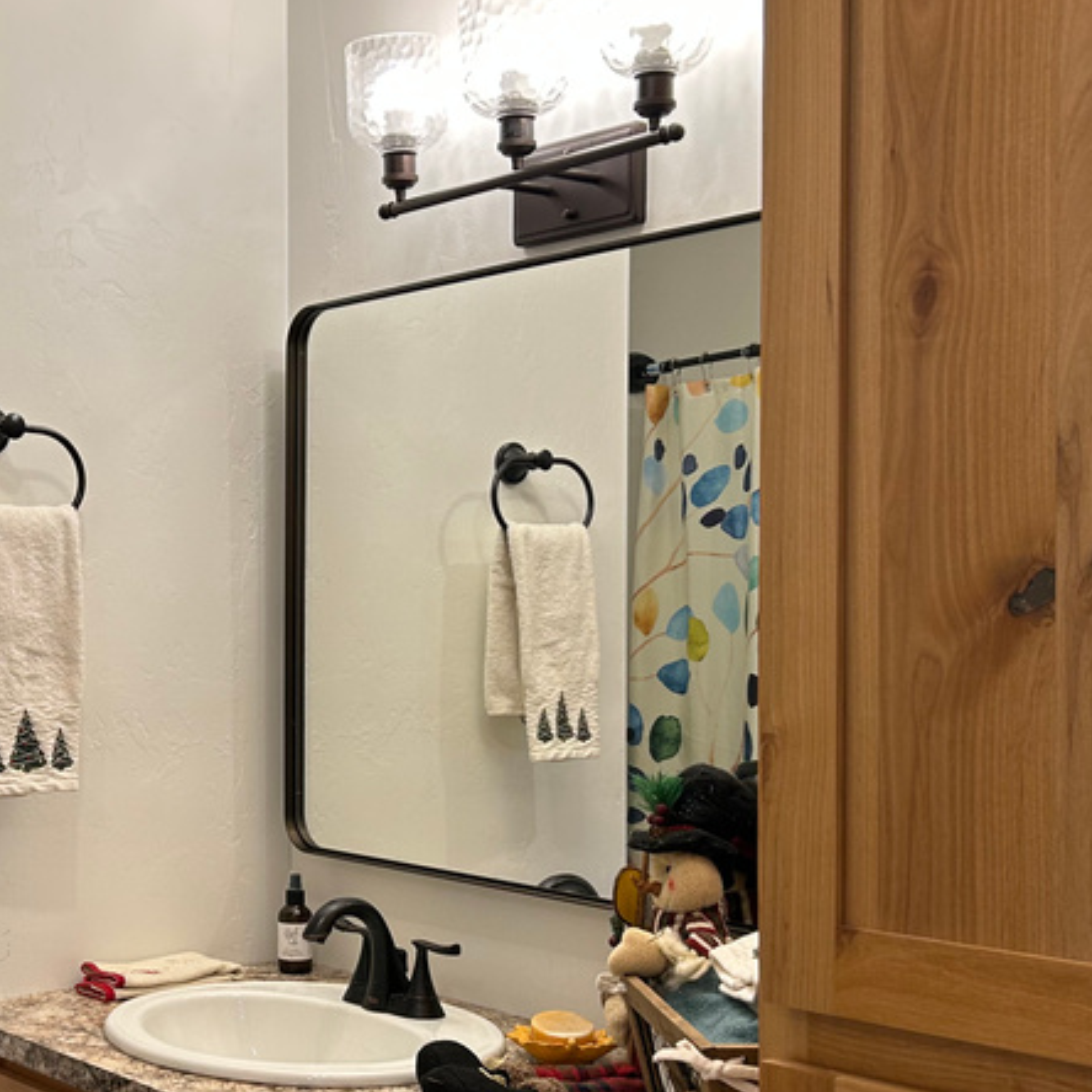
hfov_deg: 31.5
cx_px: 246
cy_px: 664
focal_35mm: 53
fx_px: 1892
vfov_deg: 32.1
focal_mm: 5.7
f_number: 1.5
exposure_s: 1/120
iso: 64
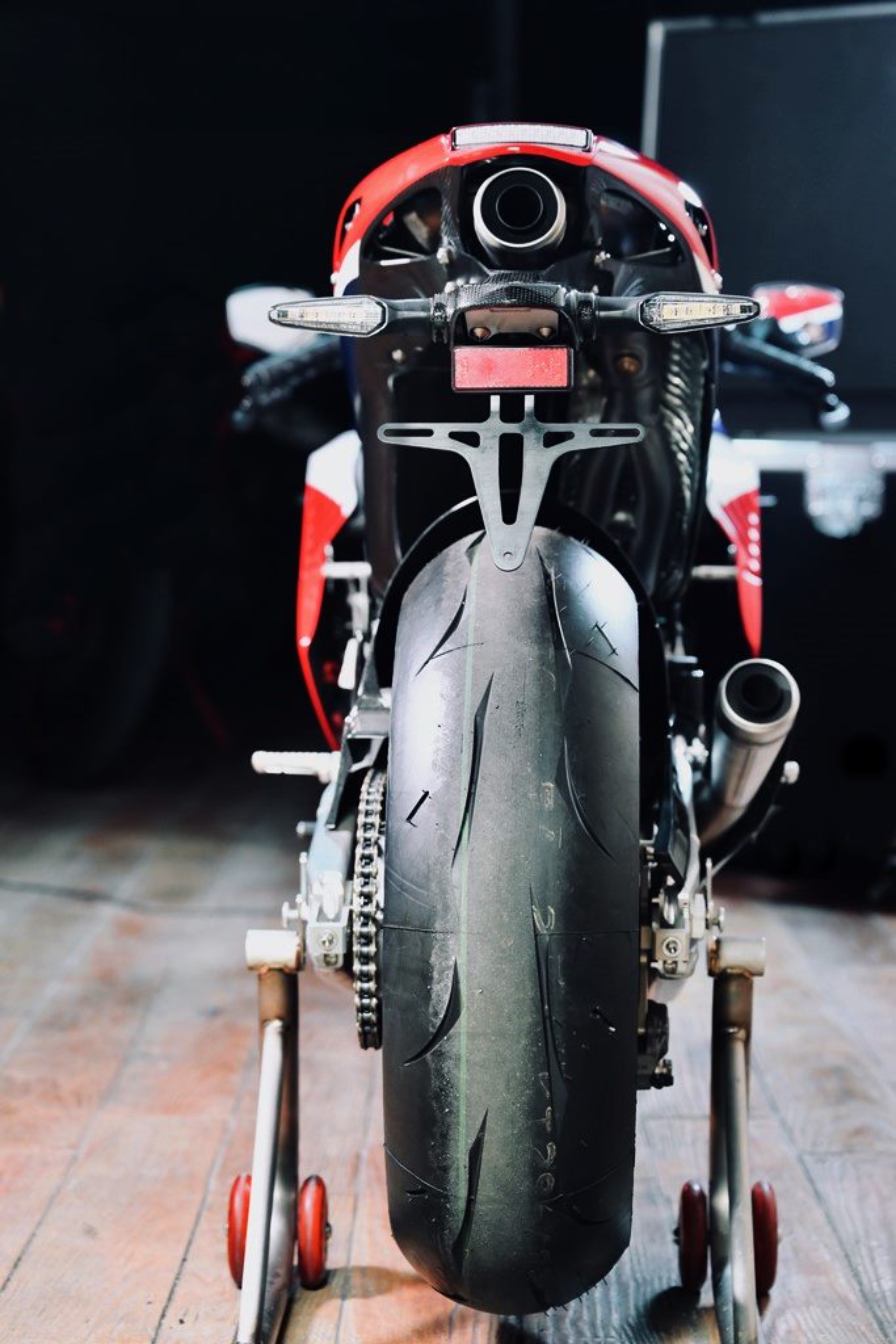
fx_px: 2612
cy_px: 672
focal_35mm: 70
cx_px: 448
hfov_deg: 19.5
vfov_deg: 28.8
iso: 800
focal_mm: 70
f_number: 3.5
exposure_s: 1/25
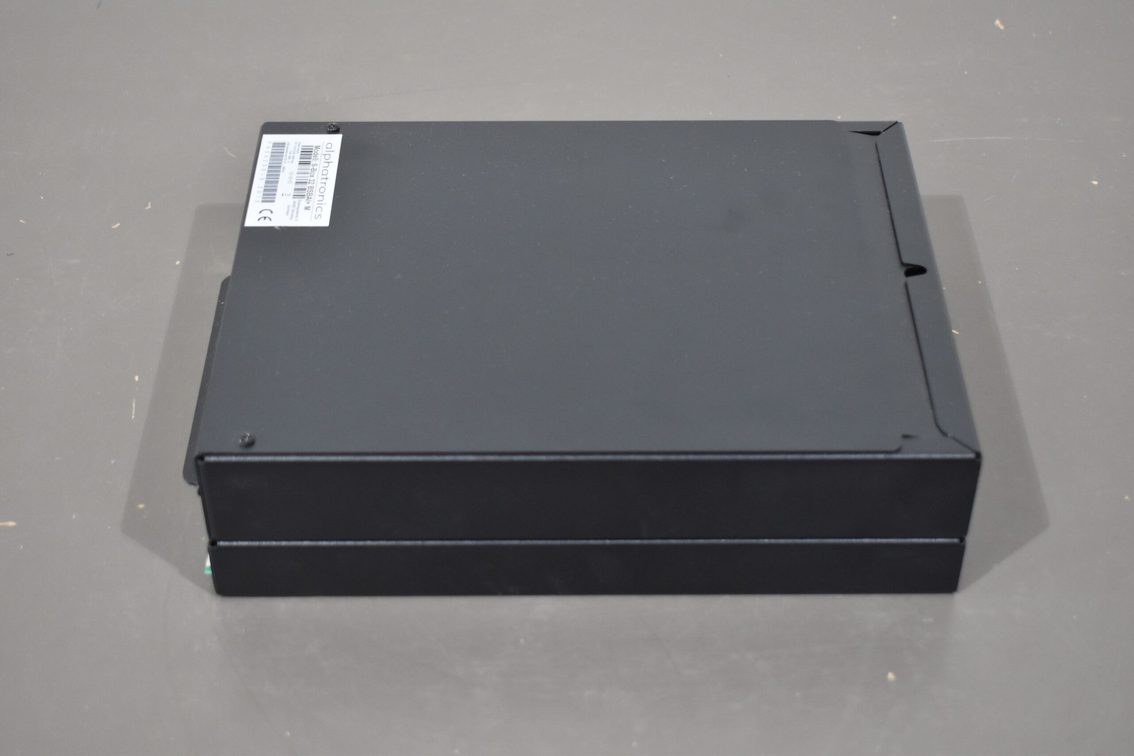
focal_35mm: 60
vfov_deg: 22.6
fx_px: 1890
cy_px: 378
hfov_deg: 33.4
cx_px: 567
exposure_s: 1/125
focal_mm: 40
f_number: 4.8
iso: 1250
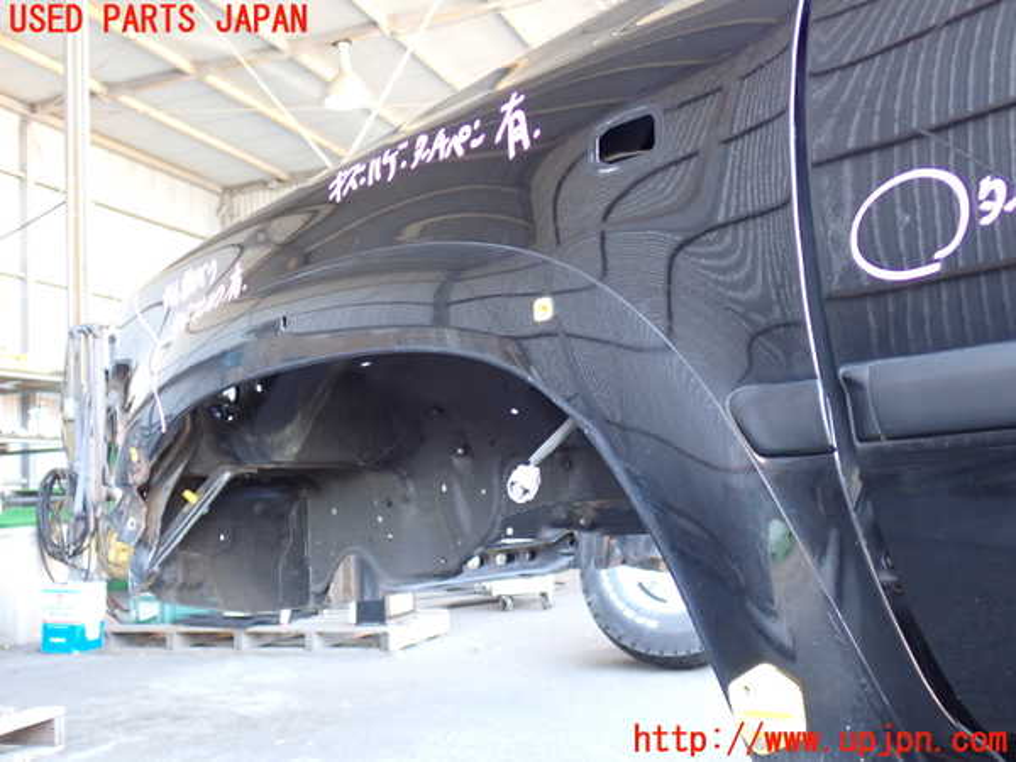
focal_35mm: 38
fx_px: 1115
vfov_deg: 37.7
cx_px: 508
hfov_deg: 49.0
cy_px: 381
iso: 250
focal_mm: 6.83
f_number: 2.7
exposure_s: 1/40
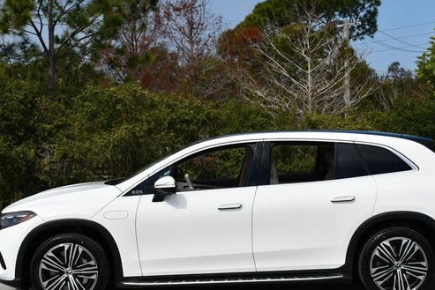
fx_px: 943
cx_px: 232
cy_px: 149
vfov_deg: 17.5
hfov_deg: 26.0
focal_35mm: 78
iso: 100
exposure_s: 1/320
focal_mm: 30
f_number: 9
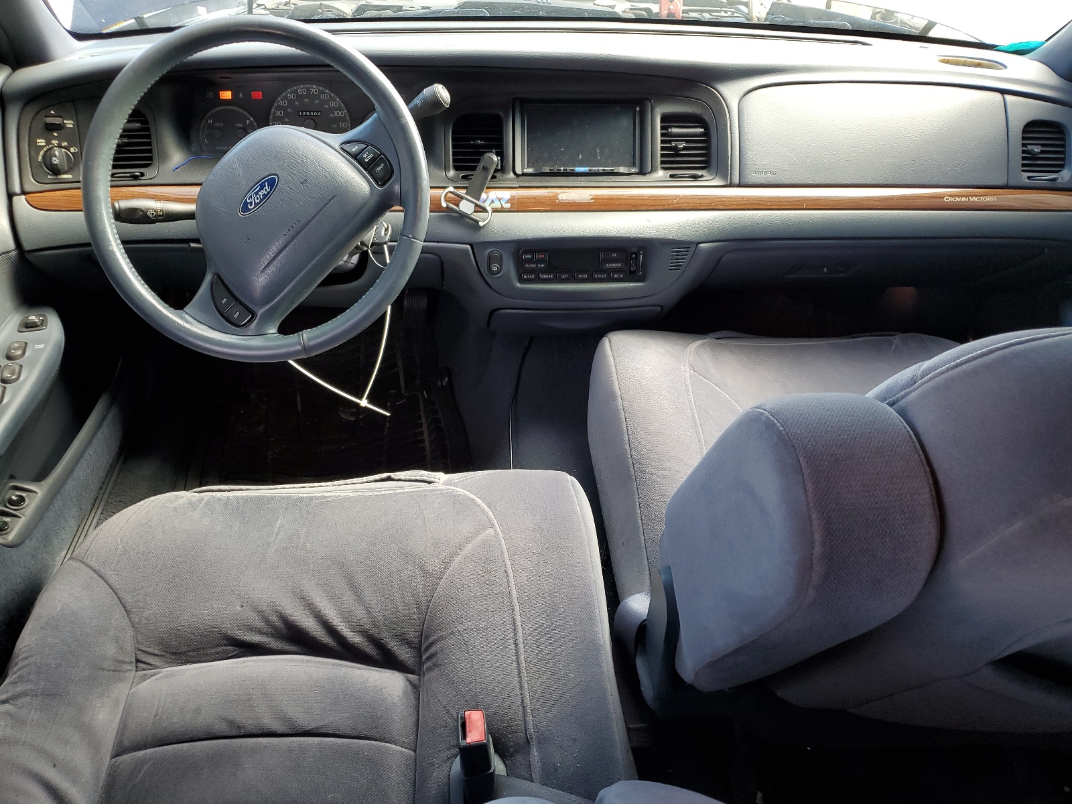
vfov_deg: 53.1
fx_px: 805
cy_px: 402
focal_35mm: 26
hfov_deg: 67.3
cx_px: 536
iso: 59
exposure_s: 1/120
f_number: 1.5
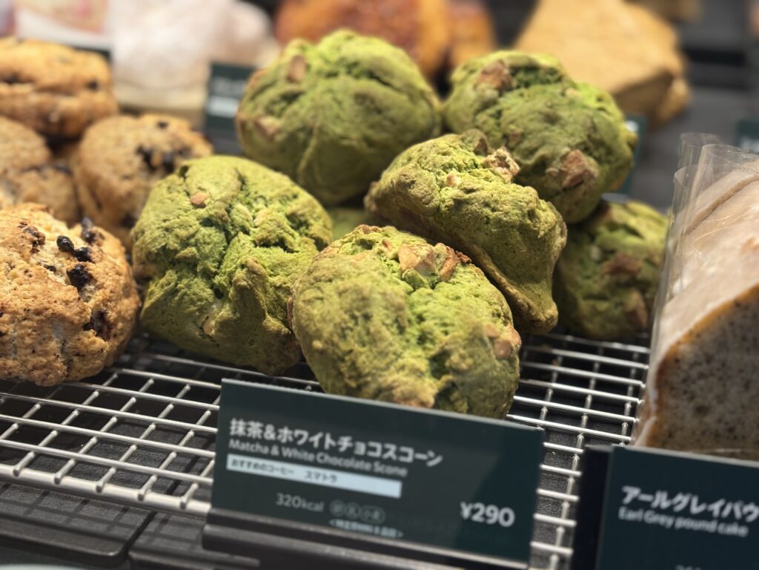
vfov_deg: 28.0
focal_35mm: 52
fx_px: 1140
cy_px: 285
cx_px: 380
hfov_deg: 36.8
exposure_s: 1/60
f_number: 1.6
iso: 64
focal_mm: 5.96
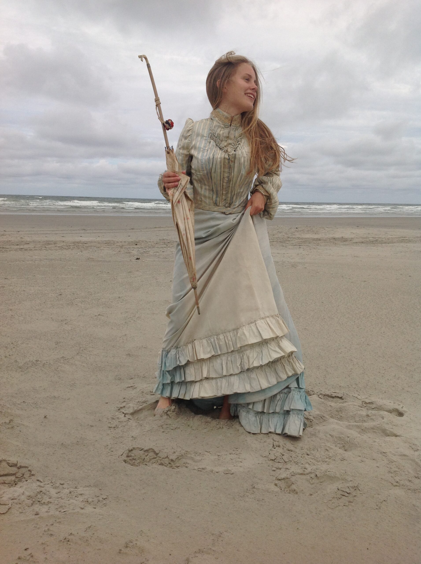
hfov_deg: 40.6
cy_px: 282
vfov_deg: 52.7
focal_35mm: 35
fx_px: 569
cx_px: 210
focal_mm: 4.28
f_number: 2.4
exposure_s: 1/3030
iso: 50
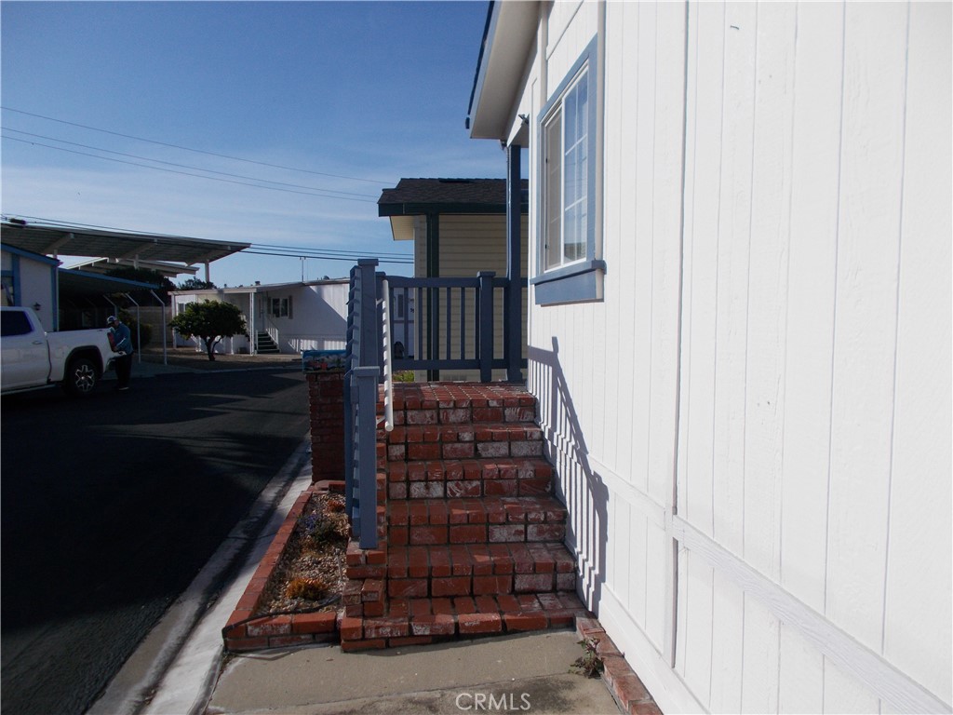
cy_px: 358
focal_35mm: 26
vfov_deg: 53.1
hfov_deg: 67.3
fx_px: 716
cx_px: 476
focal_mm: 4.6
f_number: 8
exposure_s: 1/400
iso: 80
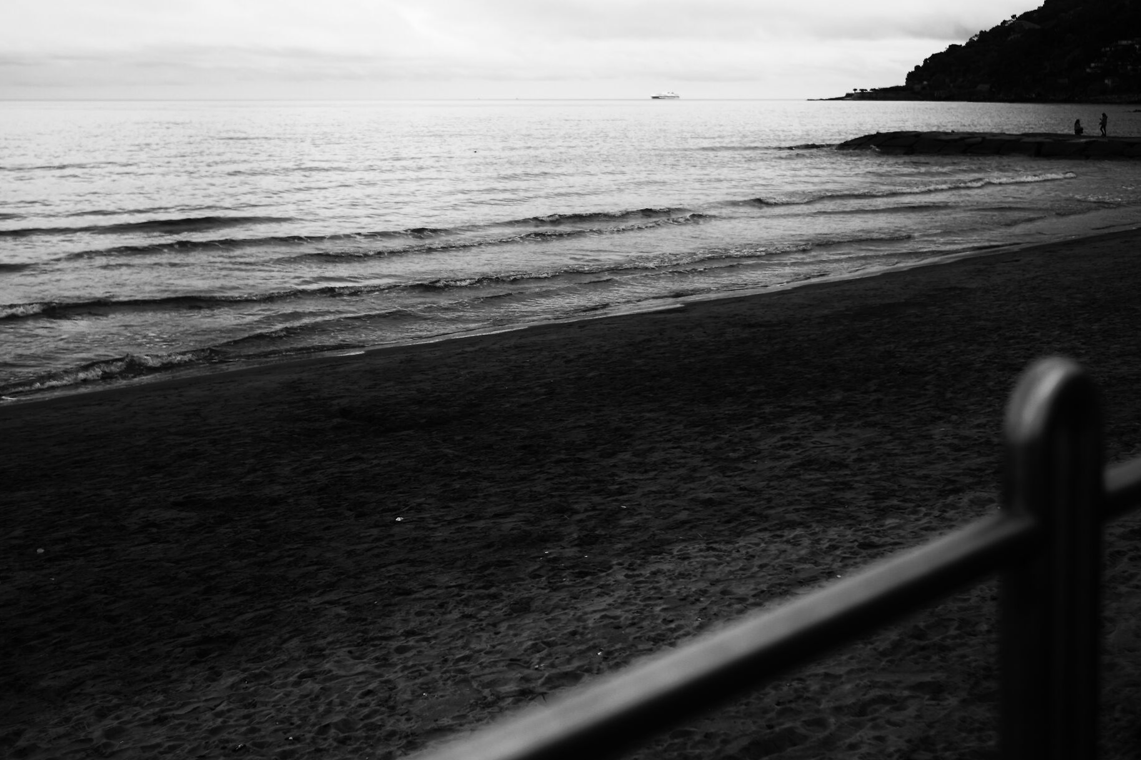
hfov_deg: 42.7
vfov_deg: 29.1
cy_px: 274
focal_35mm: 46
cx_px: 549
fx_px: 1458
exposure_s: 1/350
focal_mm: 23
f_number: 1.4
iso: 200
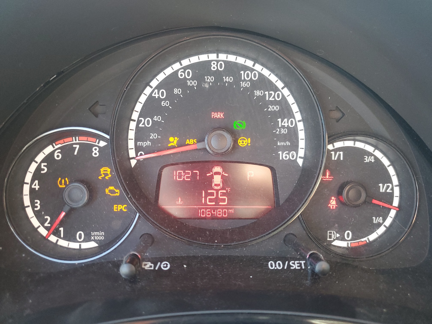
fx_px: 324
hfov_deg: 67.3
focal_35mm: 26
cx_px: 216
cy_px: 162
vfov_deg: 53.1
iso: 138
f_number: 1.5
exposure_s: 1/60.2
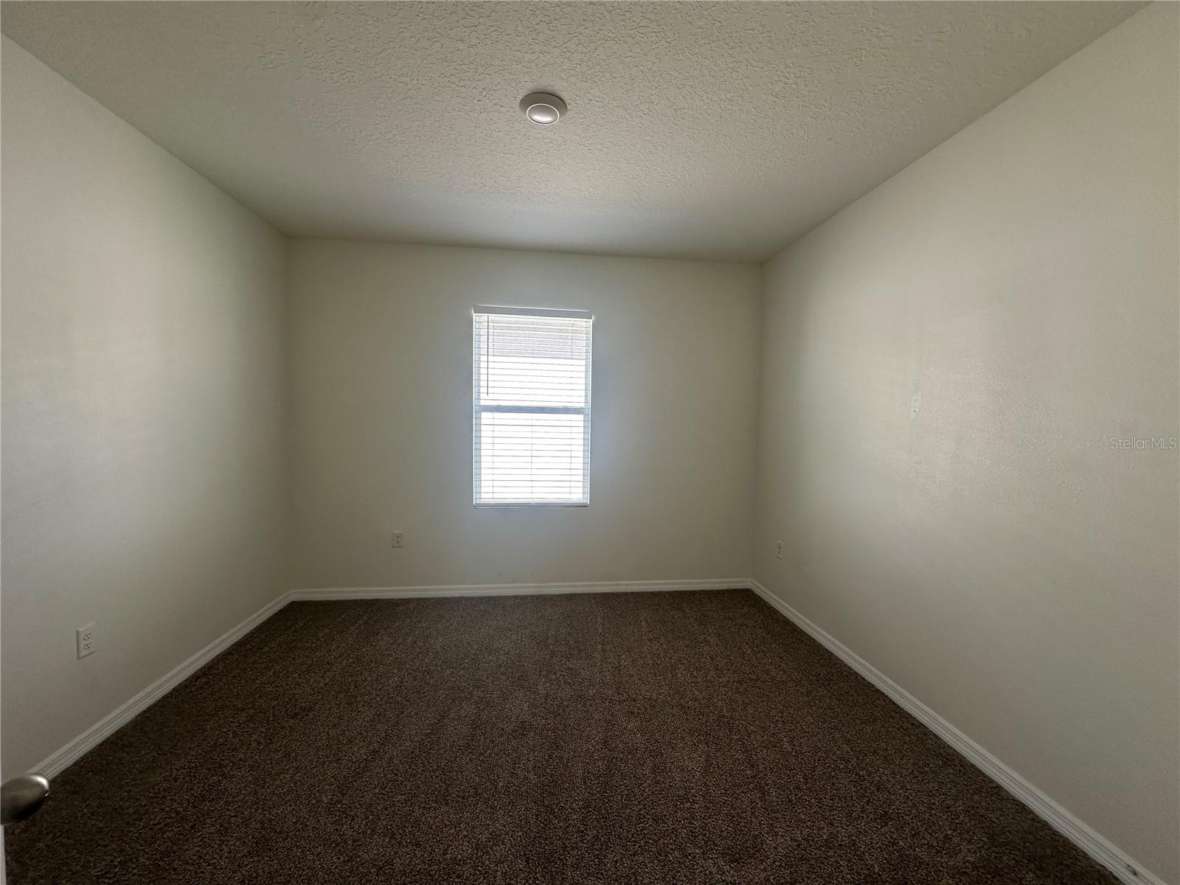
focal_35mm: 14
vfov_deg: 85.7
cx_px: 590
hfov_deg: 102.1
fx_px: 477
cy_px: 442
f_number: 2.2
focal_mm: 2.22
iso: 80
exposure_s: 1/120
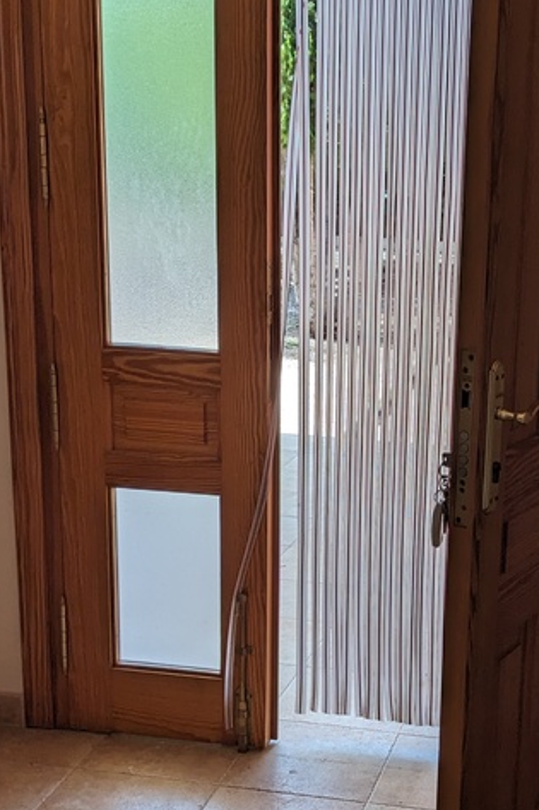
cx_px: 484
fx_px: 1281
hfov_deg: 23.2
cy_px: 462
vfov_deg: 35.0
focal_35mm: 57
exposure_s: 1/264
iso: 46
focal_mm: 4.38
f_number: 1.73
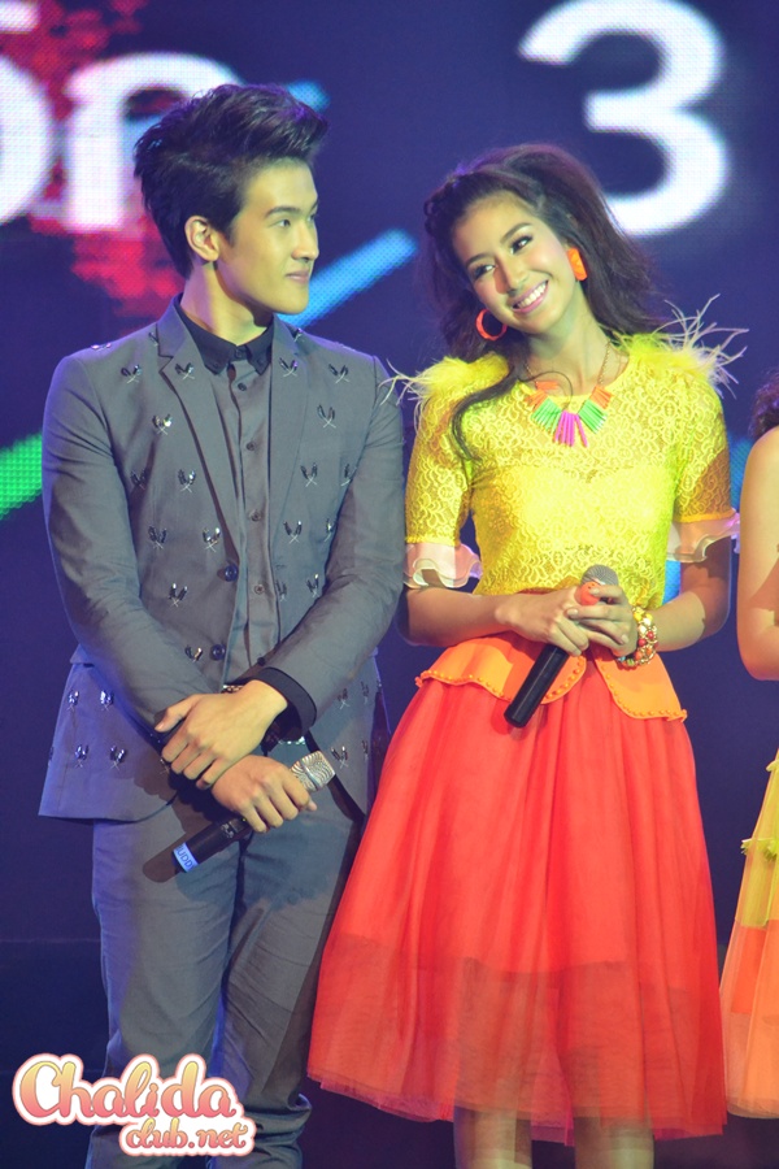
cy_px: 584
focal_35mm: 360
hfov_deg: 3.8
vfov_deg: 5.7
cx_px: 390
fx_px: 11684
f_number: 5.3
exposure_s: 1/320
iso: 3200
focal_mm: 240
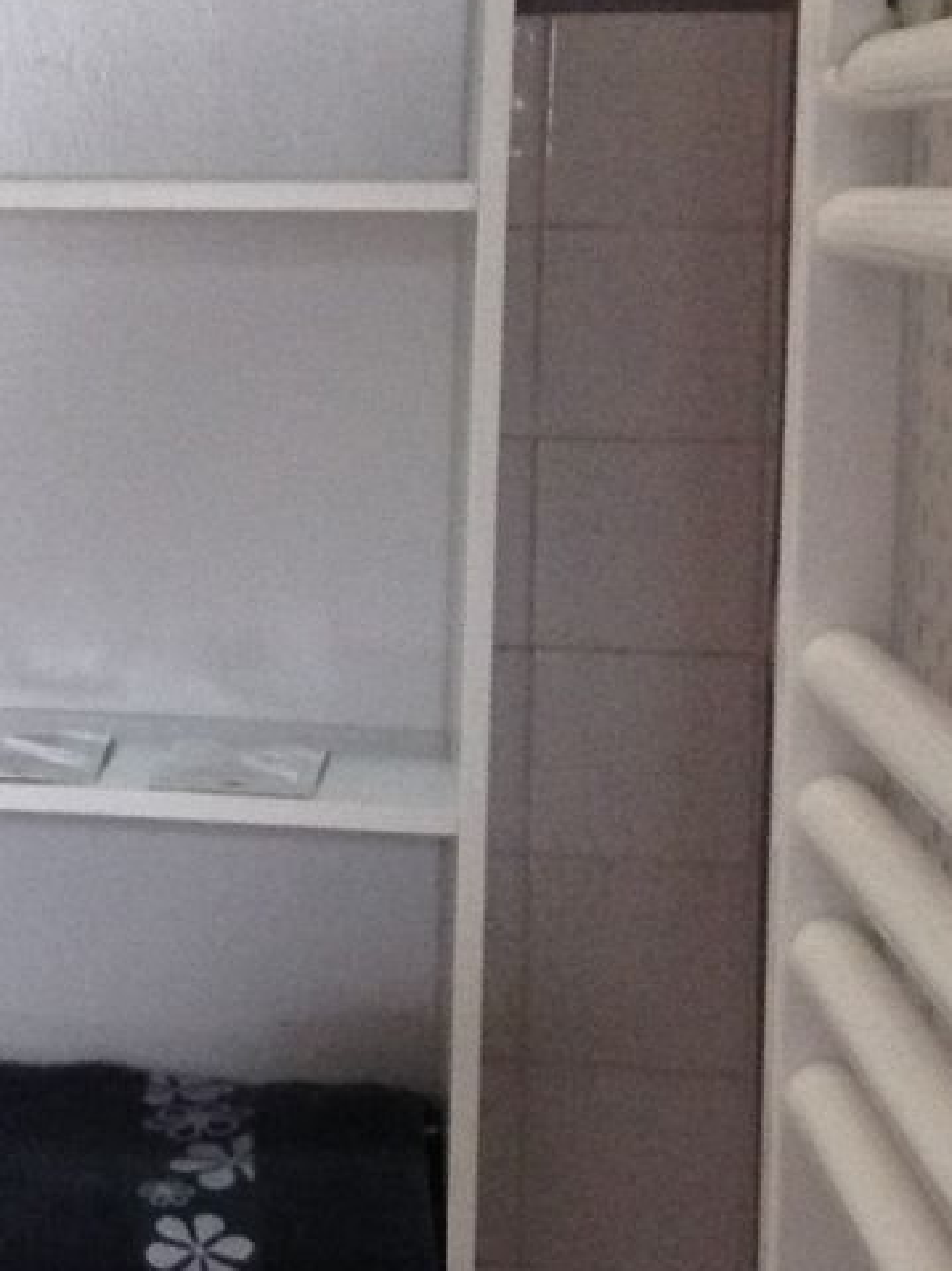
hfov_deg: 12.3
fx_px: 4035
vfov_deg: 17.9
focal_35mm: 110
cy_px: 490
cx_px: -764
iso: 80
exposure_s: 1/24
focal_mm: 3.3
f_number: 2.4
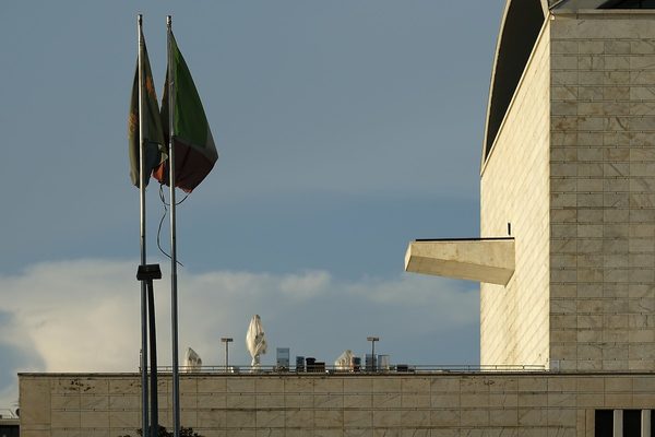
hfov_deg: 12.5
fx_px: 3002
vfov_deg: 8.3
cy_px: 218
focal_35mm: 165
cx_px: 328
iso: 100
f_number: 8
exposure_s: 1/180
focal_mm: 110.3
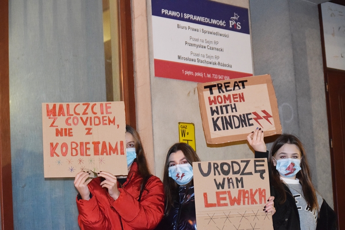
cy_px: 115
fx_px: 791
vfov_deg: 16.6
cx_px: 172
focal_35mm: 82
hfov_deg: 24.6
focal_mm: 55
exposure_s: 1/60
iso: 3200
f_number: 4
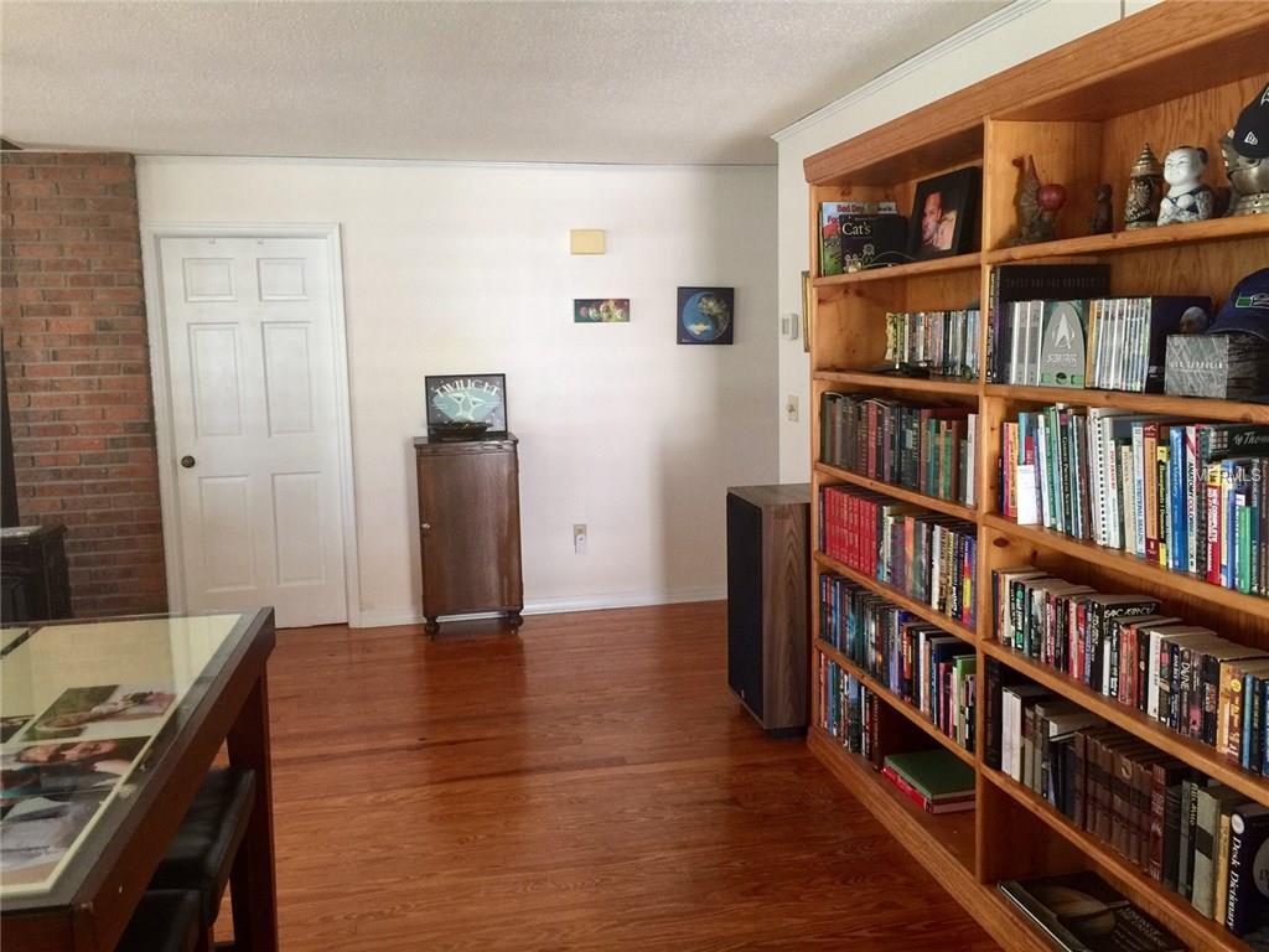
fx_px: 1063
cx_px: 634
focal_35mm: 29
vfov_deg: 48.2
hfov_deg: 61.7
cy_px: 476
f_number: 2.2
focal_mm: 4.15
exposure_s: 1/15
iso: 64
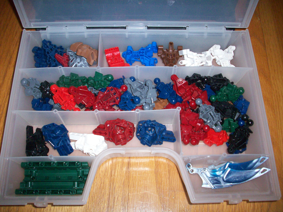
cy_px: 106
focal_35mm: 37
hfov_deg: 50.1
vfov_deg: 38.7
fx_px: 302
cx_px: 142
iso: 160
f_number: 2.8
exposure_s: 1/64
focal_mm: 6.2
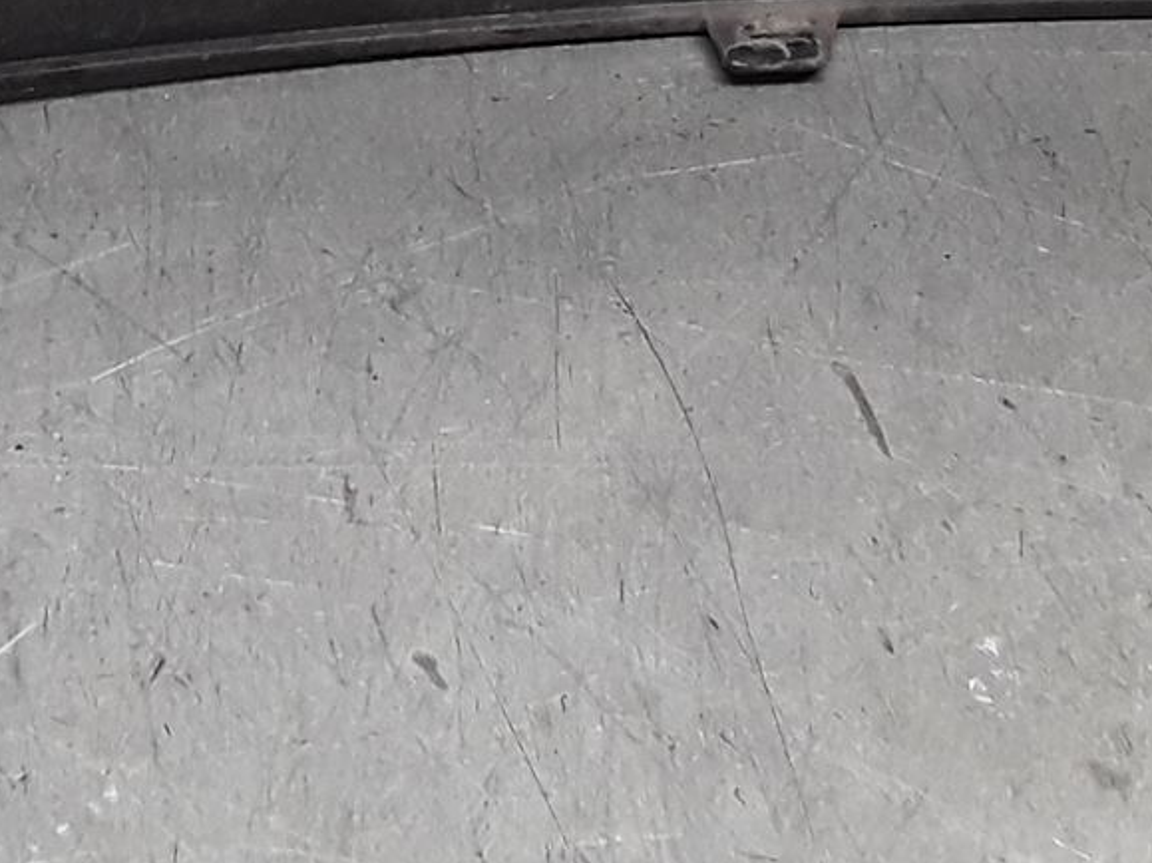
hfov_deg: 19.6
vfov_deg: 13.5
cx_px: 241
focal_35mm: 99
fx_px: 3294
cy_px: -646
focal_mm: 2.91
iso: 64
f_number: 1.9
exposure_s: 1/100
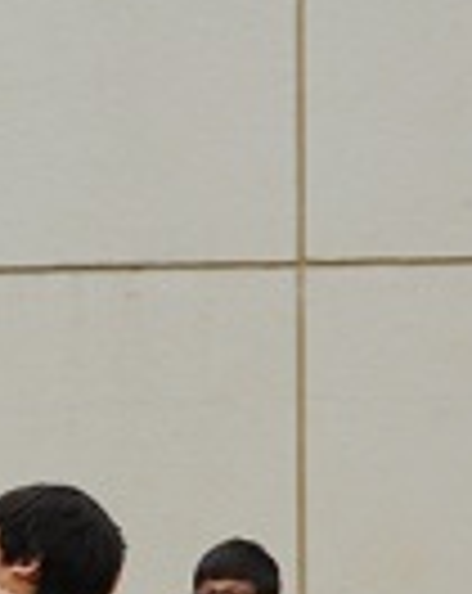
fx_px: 10496
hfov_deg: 2.6
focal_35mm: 599
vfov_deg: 3.2
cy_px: 580
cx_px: -575
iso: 800
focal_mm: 140
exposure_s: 1/640
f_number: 8
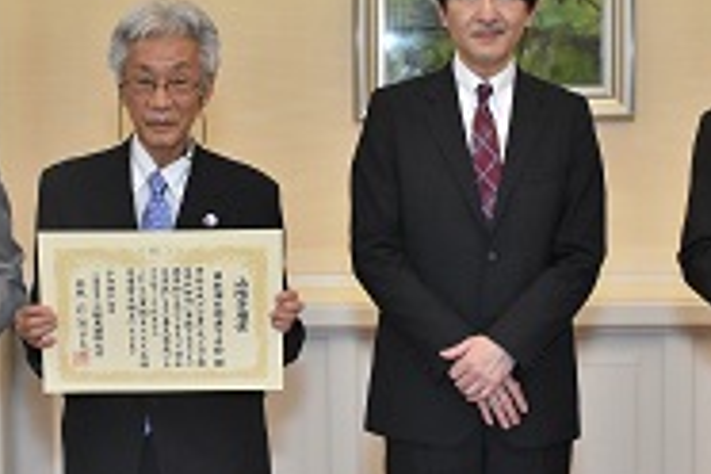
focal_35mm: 87
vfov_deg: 15.7
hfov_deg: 23.4
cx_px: 367
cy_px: 241
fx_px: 1720
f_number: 8
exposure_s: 1/200
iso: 1600
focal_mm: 27
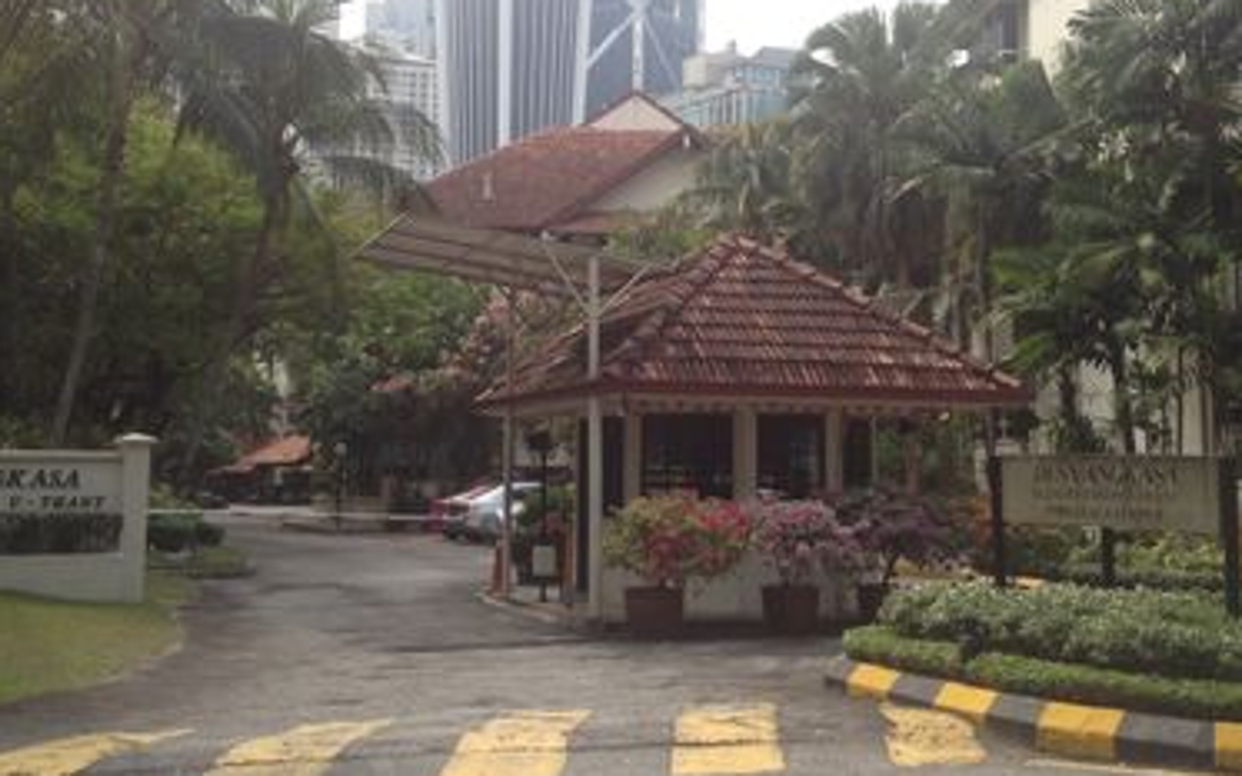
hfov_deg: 38.2
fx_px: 1794
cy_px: 256
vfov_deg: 24.3
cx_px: 611
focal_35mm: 53
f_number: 2.4
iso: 50
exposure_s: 1/800
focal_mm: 4.28
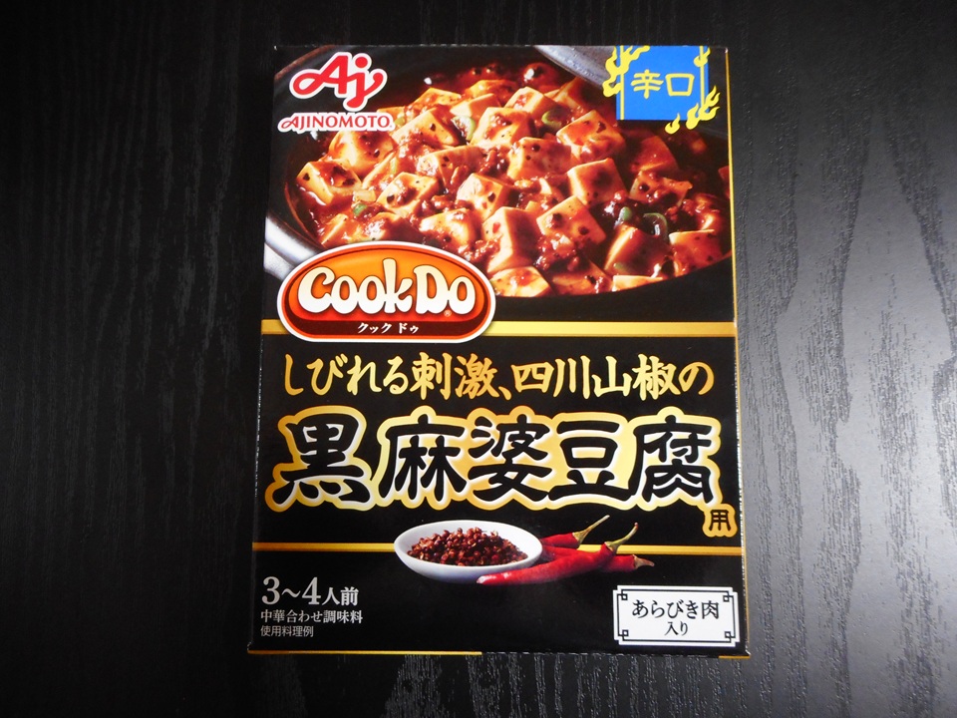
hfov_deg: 69.4
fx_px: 691
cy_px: 359
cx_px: 478
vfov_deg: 54.9
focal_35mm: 25
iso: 400
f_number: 3.7
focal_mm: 4.5
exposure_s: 1/8
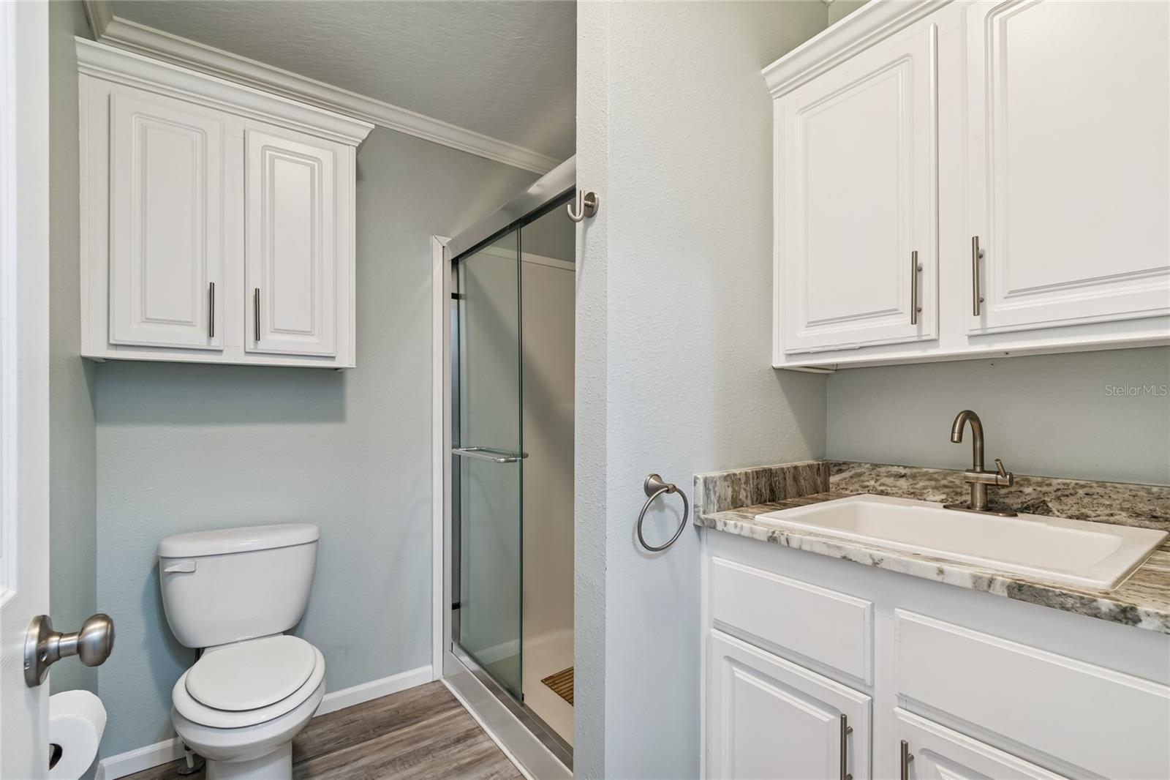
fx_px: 487
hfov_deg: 100.4
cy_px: 390
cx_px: 585
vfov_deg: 77.3
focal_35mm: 15
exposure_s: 1/10
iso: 100
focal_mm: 10
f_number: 7.1
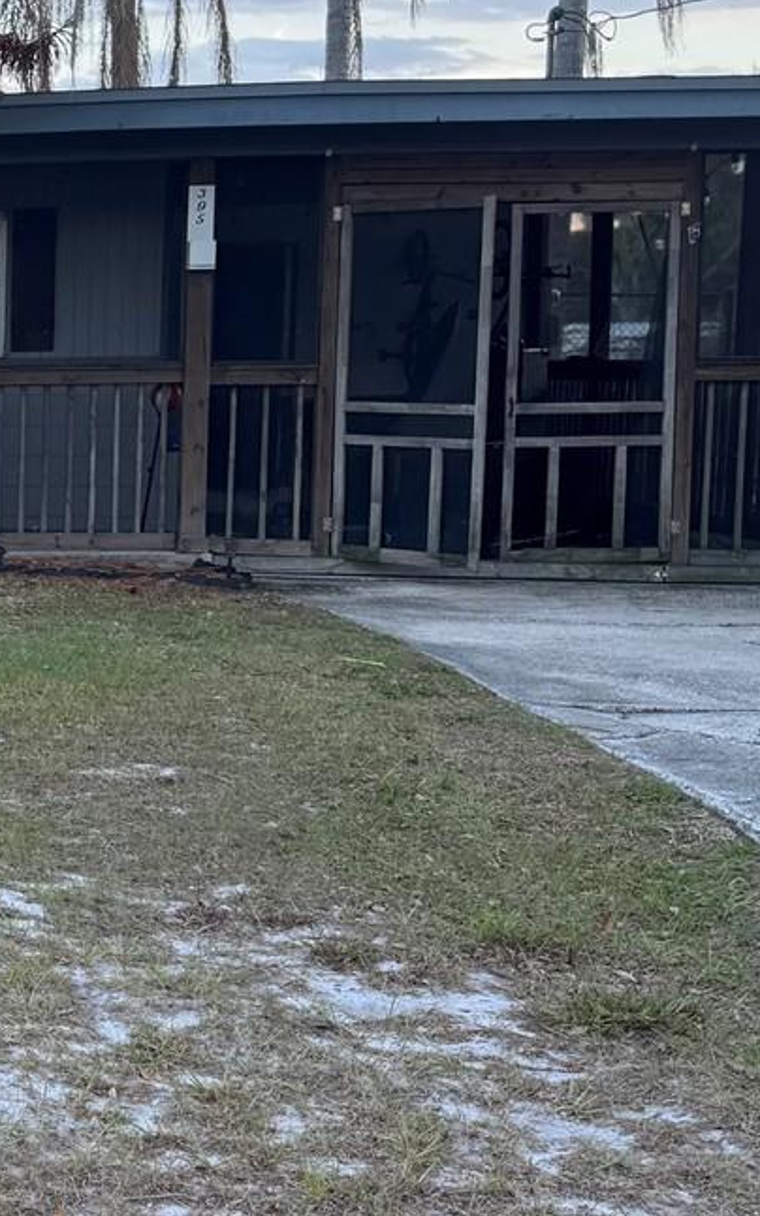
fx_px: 2087
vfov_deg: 32.4
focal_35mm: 63
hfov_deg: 17.8
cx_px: -472
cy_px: 548
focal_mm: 6.76
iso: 80
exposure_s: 1/184
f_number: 1.78
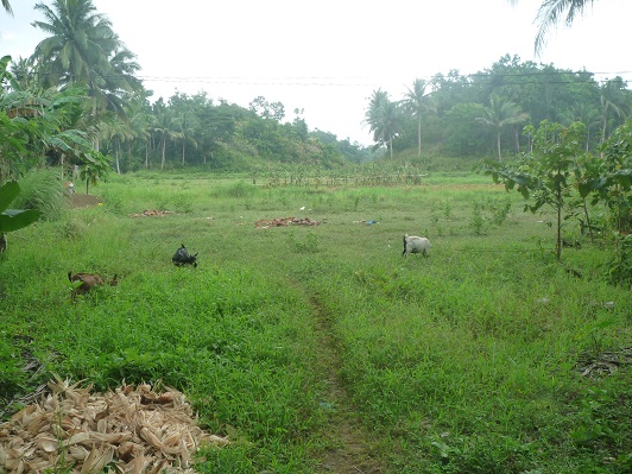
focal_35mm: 34
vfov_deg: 41.8
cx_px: 308
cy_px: 233
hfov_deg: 54.0
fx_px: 621
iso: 160
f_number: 3.6
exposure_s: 1/200
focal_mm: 5.8
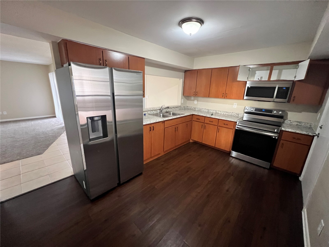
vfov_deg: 89.9
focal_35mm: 13
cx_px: 164
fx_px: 124
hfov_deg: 106.2
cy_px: 124
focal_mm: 1.57
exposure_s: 1/40
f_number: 1.8
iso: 800
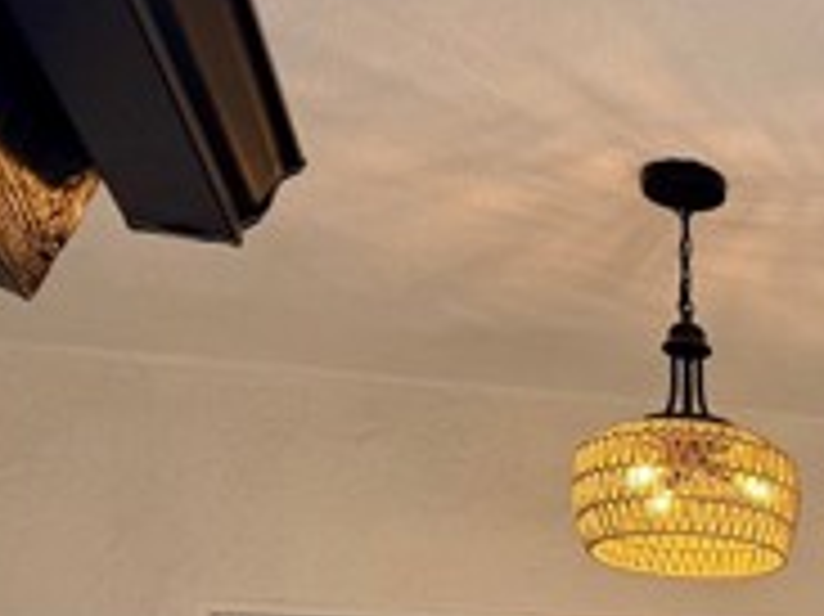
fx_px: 1998
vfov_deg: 15.9
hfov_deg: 18.9
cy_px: 962
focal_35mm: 84
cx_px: 1400
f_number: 1.78
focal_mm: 6.76
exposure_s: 1/289
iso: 64
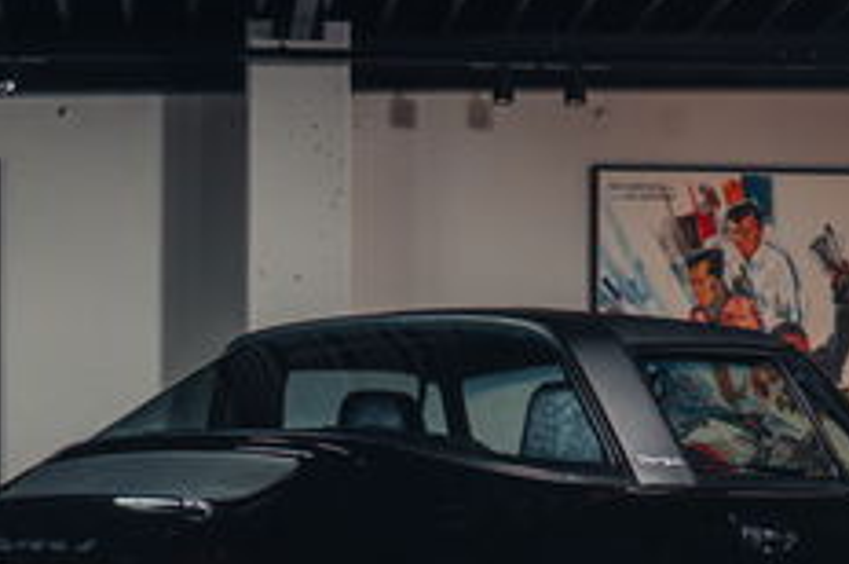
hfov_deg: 17.1
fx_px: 2802
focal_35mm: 119
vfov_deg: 11.4
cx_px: 231
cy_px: 535
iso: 400
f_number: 7.1
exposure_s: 1/1.25
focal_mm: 36
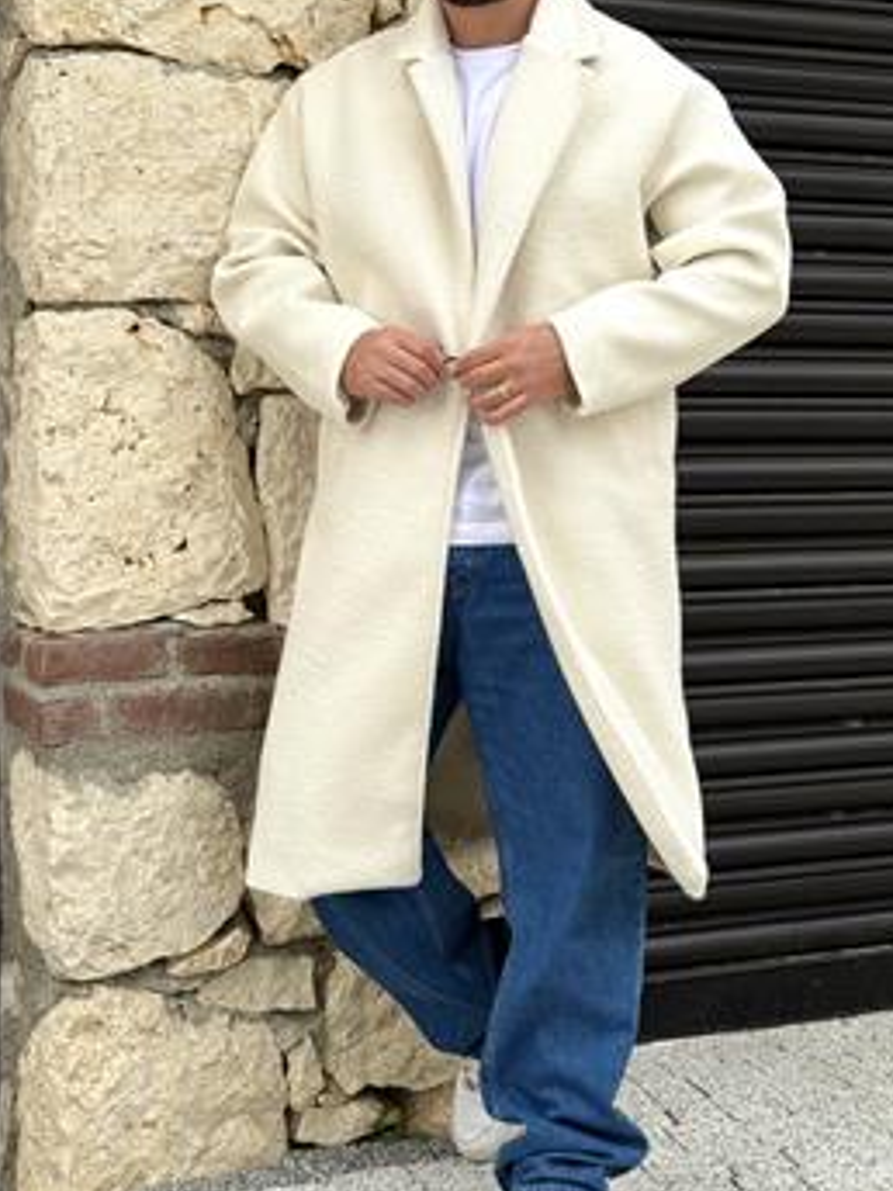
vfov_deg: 29.8
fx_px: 2236
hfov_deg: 22.6
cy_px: 537
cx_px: 523
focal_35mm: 65
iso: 64
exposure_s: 1/917
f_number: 1.78
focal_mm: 6.76
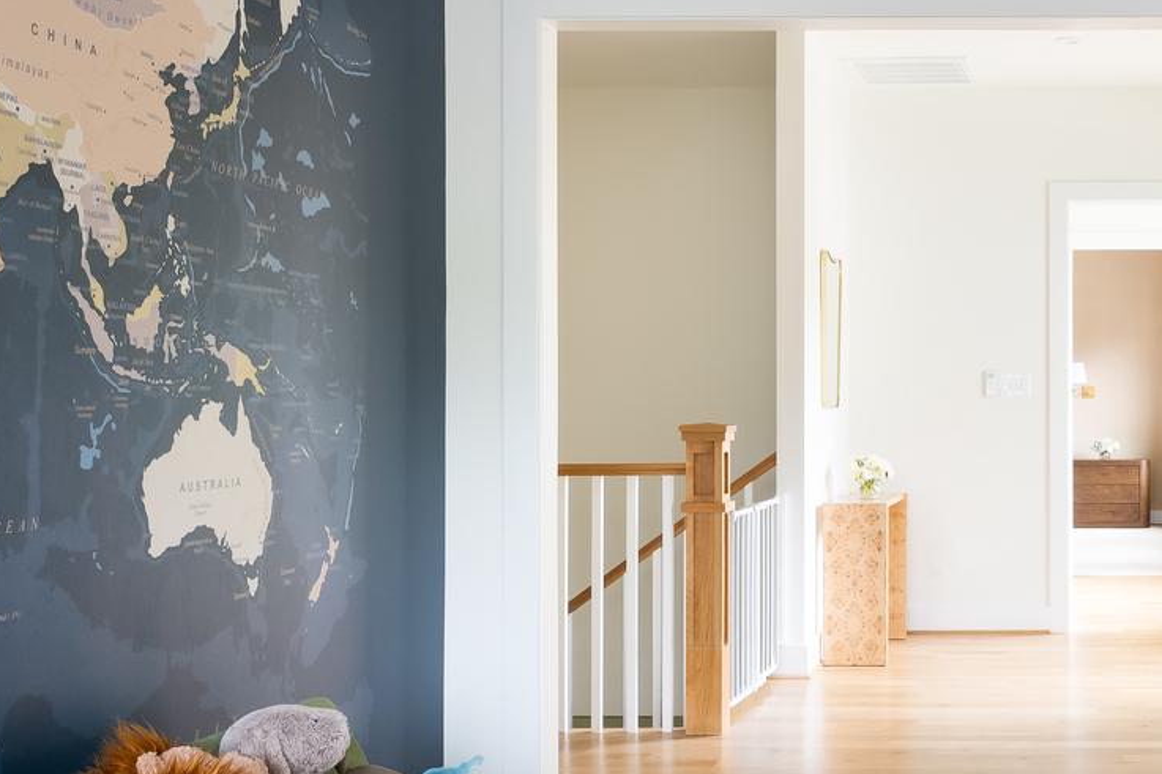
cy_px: 415
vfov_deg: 27.0
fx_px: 1613
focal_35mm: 50
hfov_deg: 37.0
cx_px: 1052
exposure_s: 1/30
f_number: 10
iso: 800
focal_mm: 18
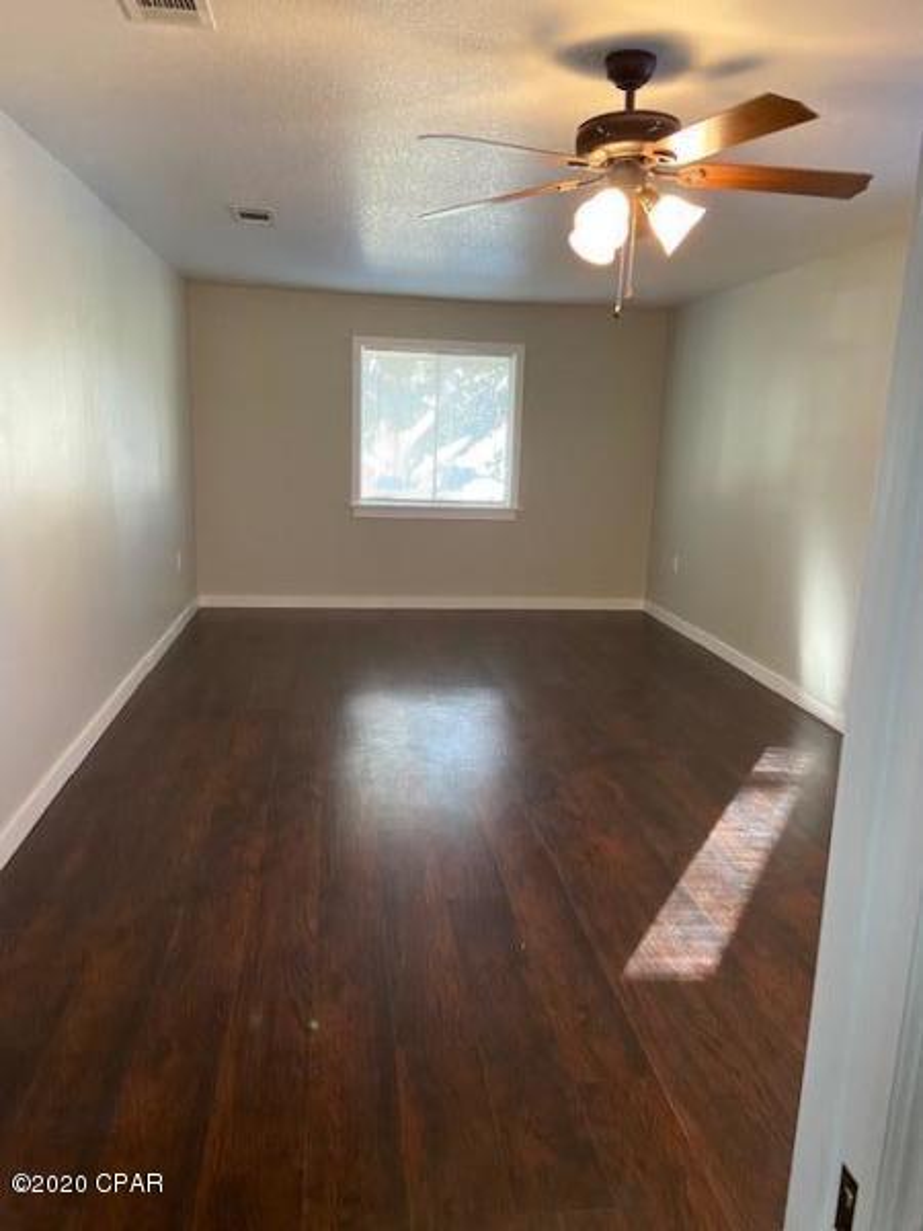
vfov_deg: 67.3
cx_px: 462
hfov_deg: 53.1
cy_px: 616
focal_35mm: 26
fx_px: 924
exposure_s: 1/60
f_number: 1.8
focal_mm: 4.25
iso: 320
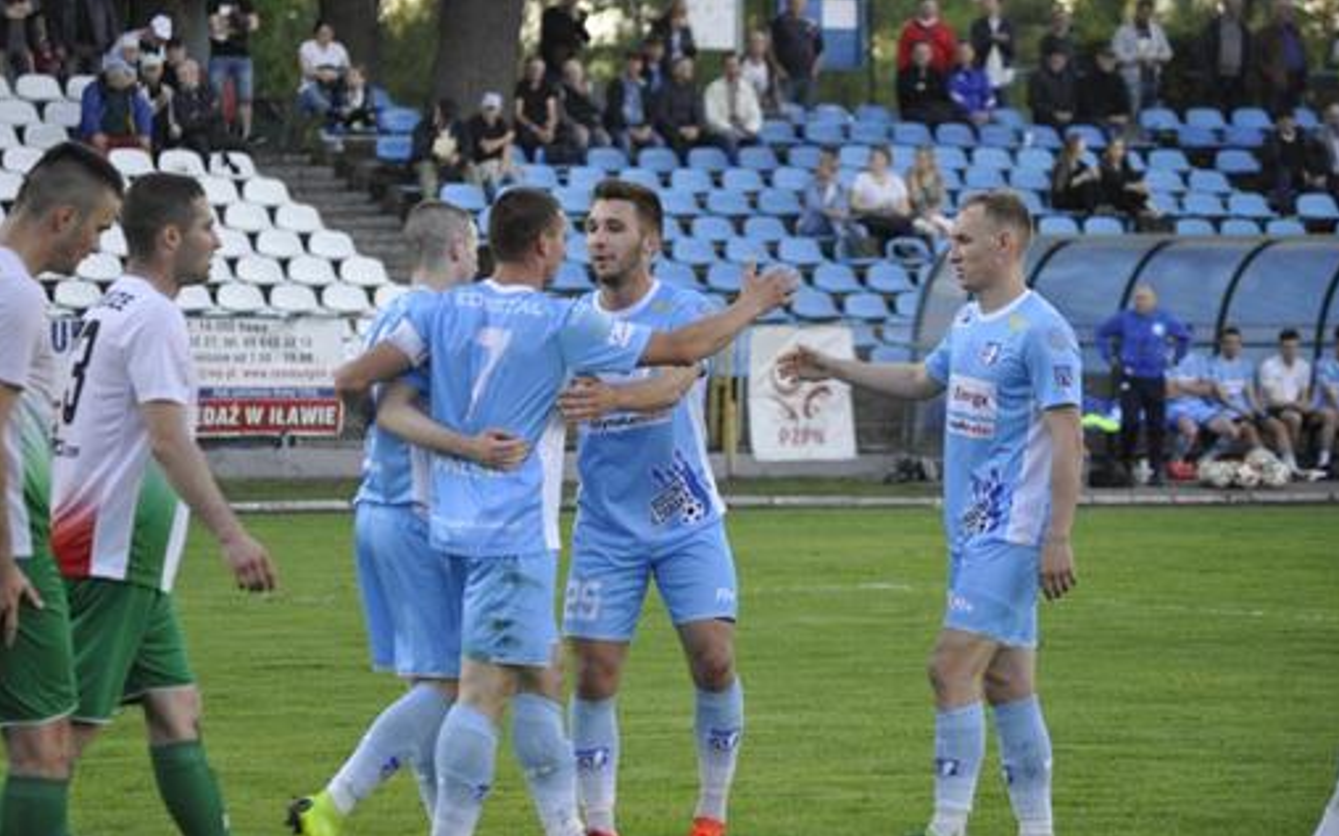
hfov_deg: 10.9
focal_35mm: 193
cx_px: 672
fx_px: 7022
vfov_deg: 6.8
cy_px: 403
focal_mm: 125
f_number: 4.8
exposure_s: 1/500
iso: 900
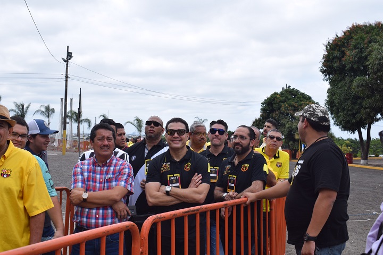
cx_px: 192
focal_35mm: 45
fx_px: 479
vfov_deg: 29.9
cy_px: 128
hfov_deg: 43.6
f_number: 10
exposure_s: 1/400
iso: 200
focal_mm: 30
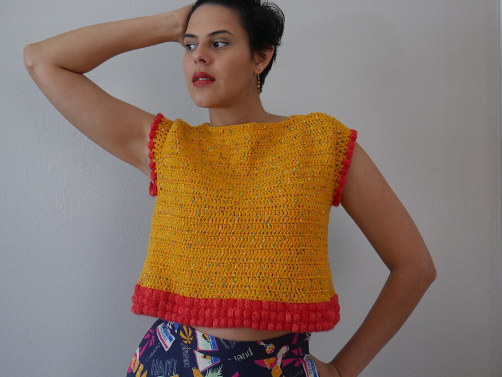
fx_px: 668
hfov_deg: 41.1
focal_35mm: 46
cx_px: 215
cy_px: 197
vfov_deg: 31.6
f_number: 4.5
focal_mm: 20
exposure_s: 1/25
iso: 400
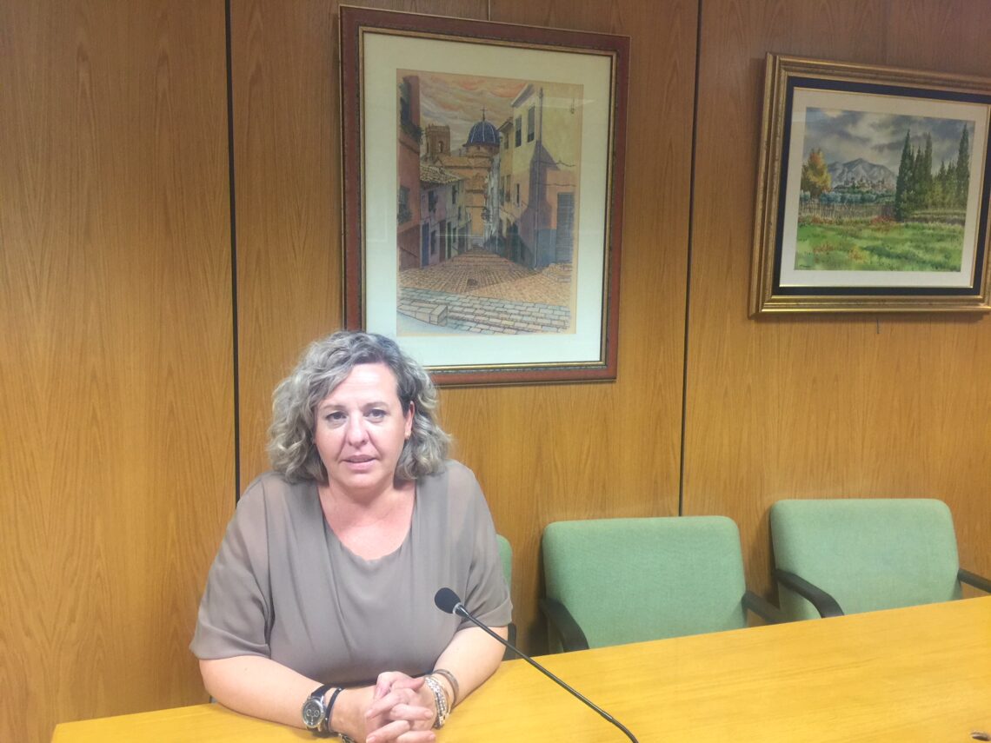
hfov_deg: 61.7
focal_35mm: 29
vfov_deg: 48.2
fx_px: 830
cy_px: 372
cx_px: 496
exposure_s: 1/17
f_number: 2.2
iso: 80
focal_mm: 4.15
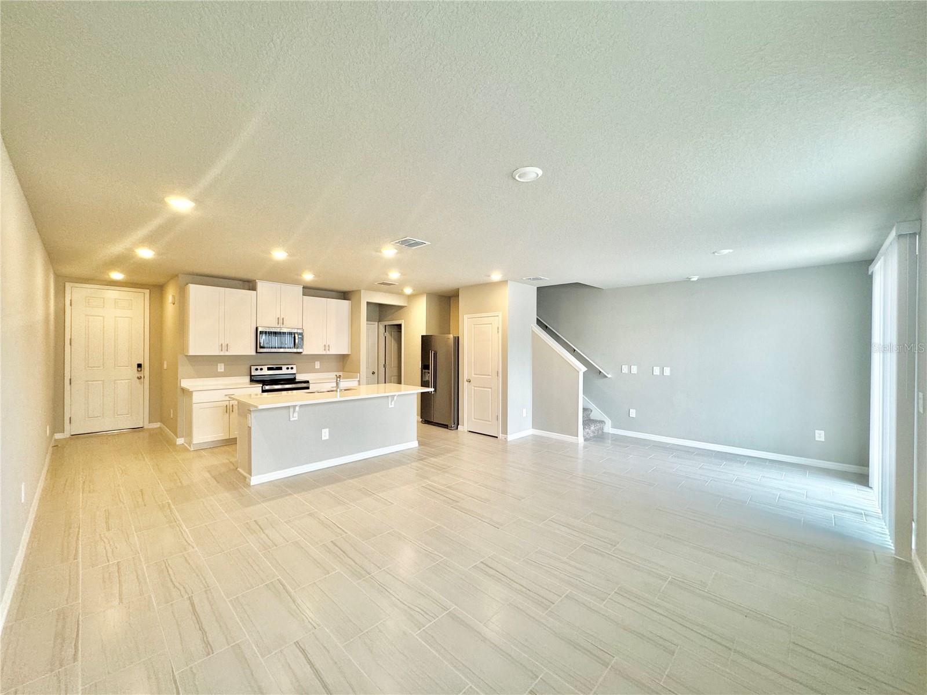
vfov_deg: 85.7
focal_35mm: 14
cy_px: 348
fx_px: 375
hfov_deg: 102.1
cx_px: 464
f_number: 2.2
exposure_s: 1/120
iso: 160
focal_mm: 2.22
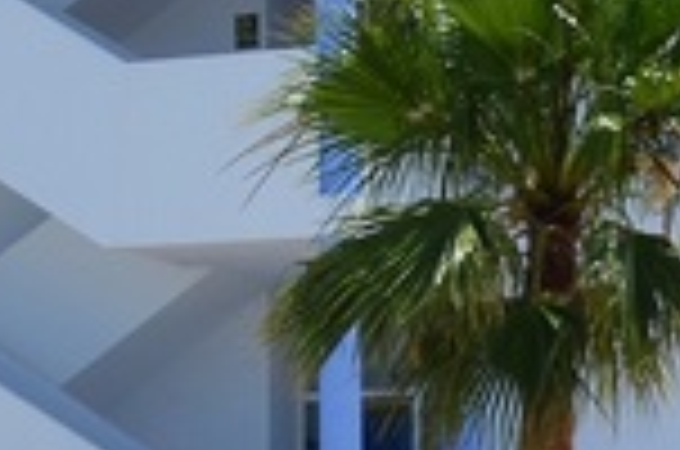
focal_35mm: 183
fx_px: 3449
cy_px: 356
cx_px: -698
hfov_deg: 10.3
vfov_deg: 7.5
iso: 100
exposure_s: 1/250
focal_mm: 18
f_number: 8
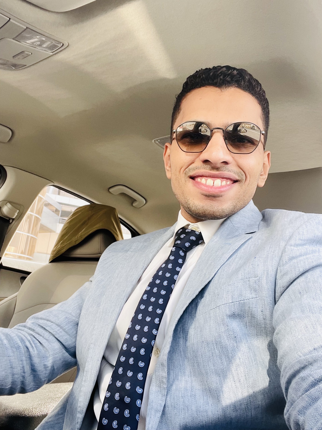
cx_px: 161
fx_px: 372
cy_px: 215
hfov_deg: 46.8
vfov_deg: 60.0
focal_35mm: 30
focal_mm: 2.71
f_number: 2.2
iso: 50
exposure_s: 1/121
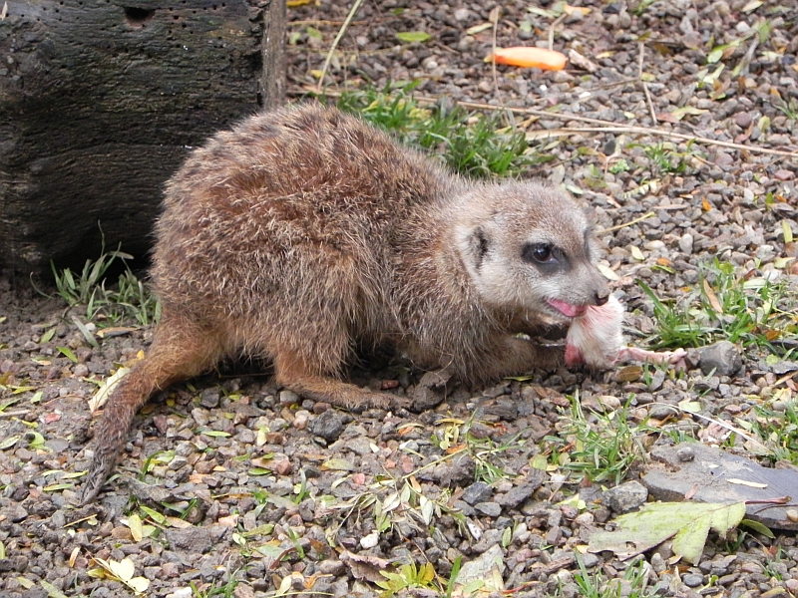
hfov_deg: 5.9
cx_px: 399
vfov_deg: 4.4
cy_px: 299
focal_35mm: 337
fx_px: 7769
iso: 400
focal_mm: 59.9
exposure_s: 1/113
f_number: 5
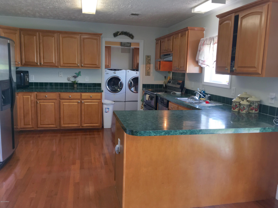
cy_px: 104
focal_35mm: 29
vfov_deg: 48.2
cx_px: 139
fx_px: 233
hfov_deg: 61.7
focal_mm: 4.15
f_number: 2.2
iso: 25
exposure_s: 1/40
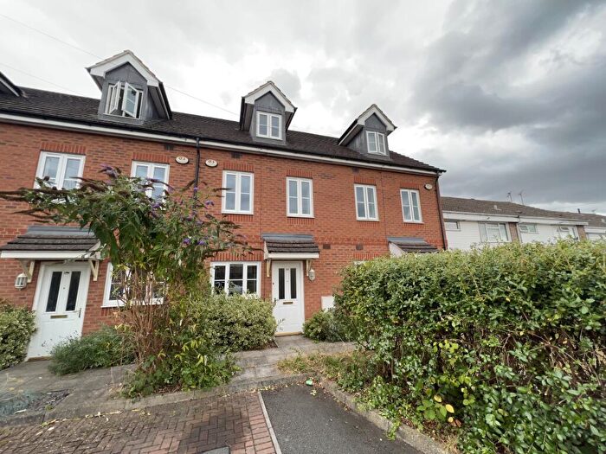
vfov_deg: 89.9
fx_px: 228
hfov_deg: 106.2
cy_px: 227
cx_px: 303
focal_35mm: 13
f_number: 1.8
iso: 32
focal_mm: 1.57
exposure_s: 1/180
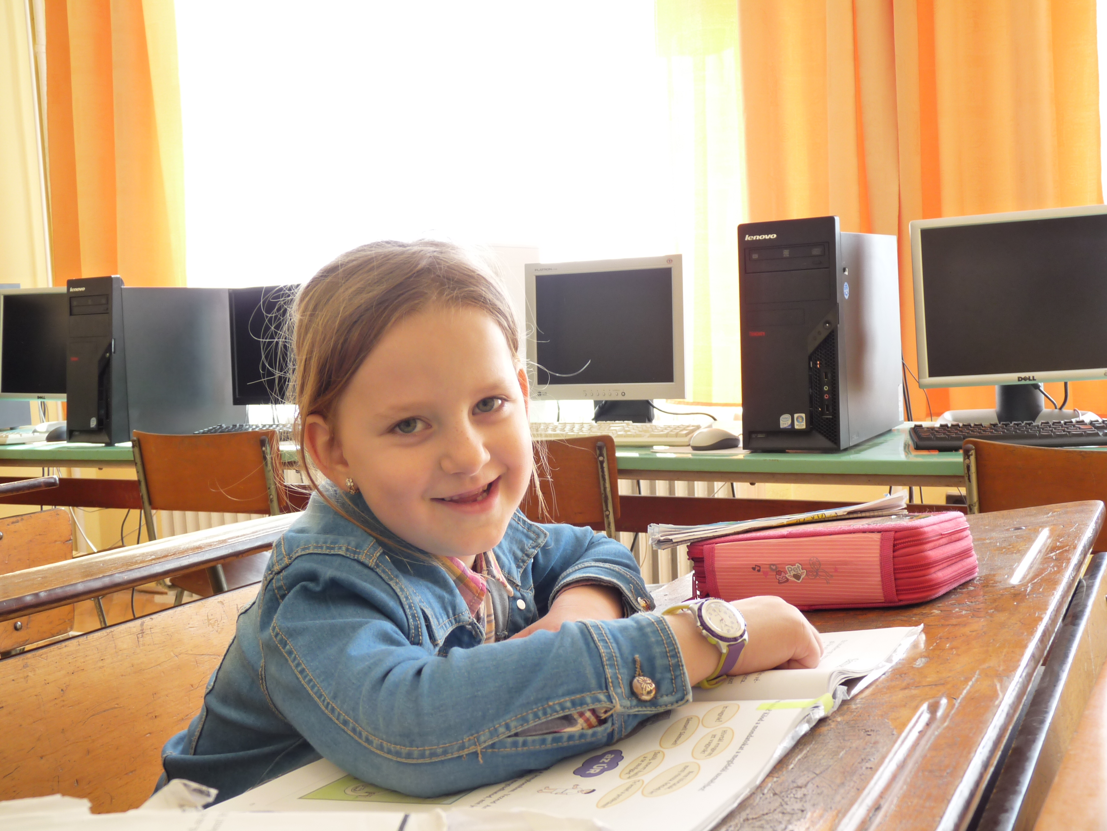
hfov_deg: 45.8
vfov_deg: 35.1
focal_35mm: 41
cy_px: 416
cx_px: 554
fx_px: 1311
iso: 160
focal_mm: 7.3
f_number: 3
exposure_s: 1/50
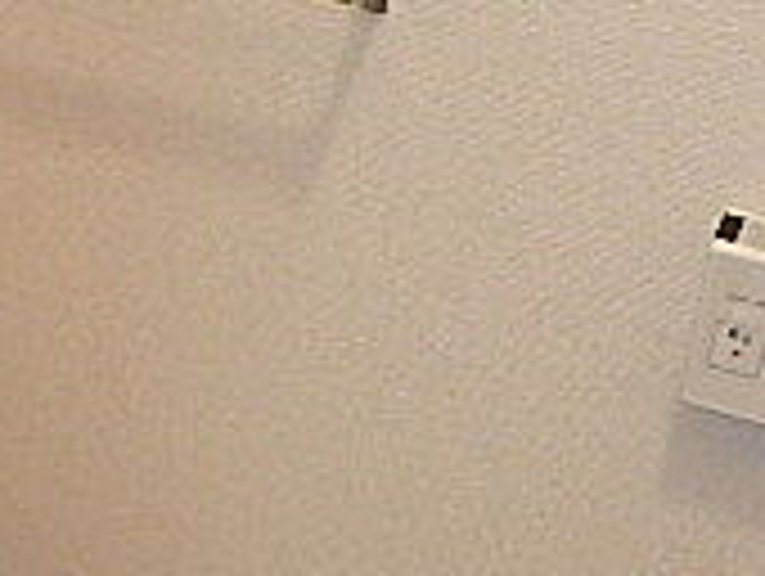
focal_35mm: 79
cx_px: 414
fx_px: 1748
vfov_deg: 16.3
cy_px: 972
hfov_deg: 24.7
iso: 400
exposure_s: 1/30
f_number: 3.5
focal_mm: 3.7
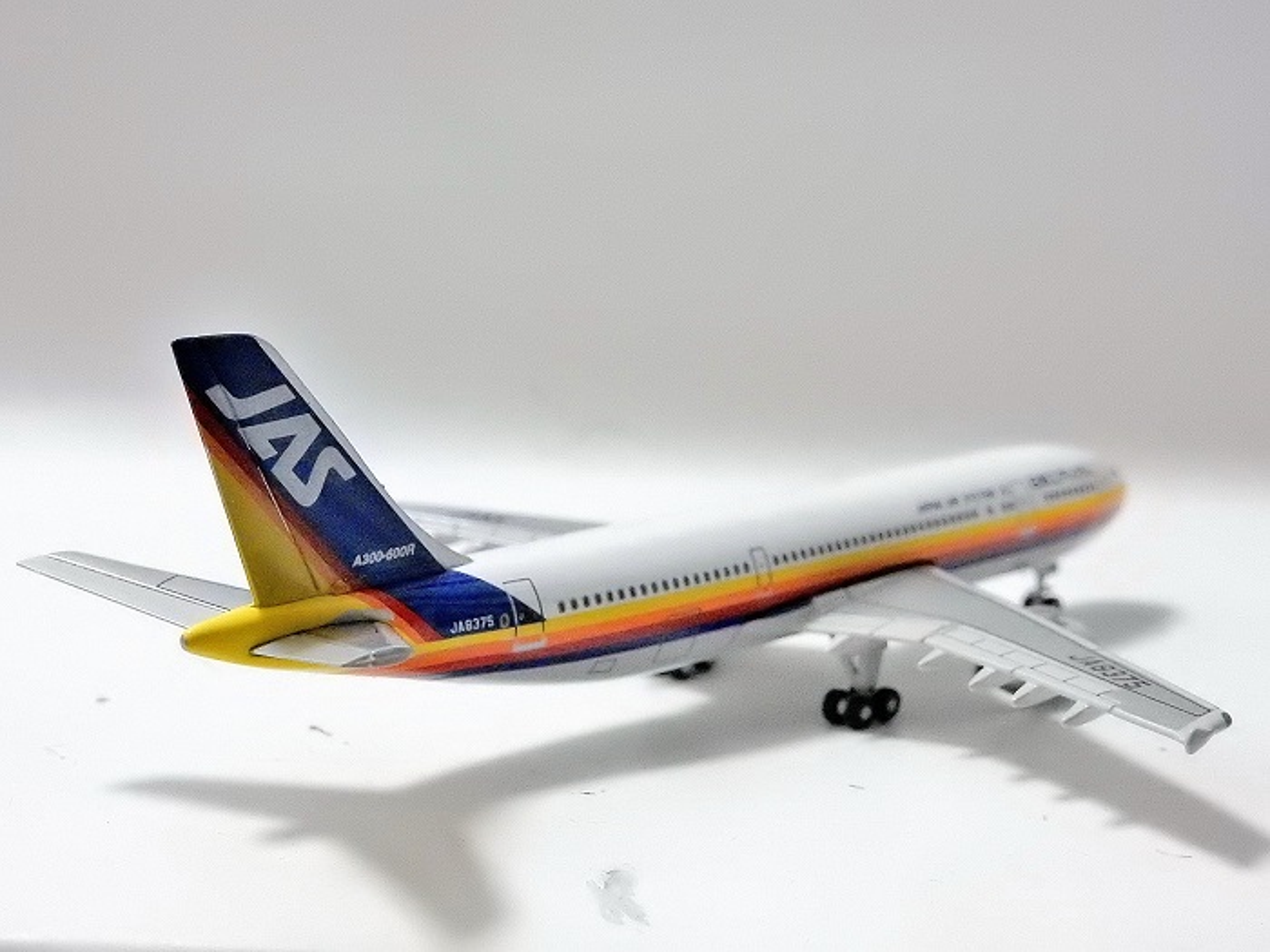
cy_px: 476
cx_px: 635
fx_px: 2201
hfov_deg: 32.2
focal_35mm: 60
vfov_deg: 24.4
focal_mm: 10.7
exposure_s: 1/80
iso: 3200
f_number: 4.5
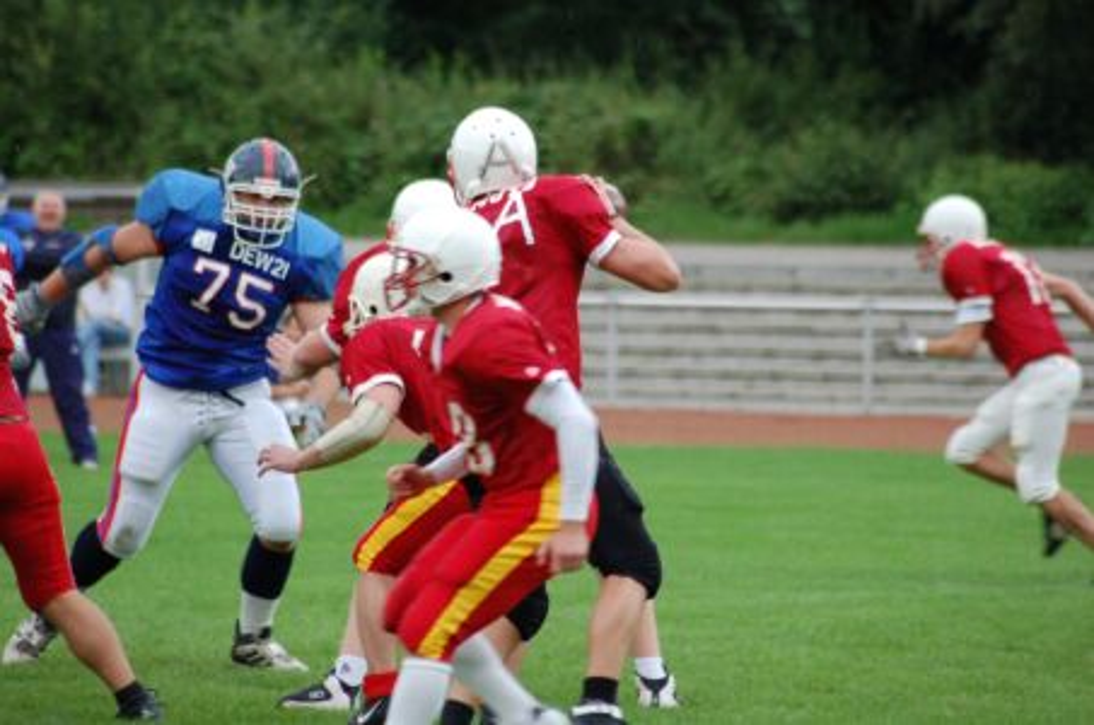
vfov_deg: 4.7
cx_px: 547
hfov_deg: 7.1
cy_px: 362
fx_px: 8870
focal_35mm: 292
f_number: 5
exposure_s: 1/250
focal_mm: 195
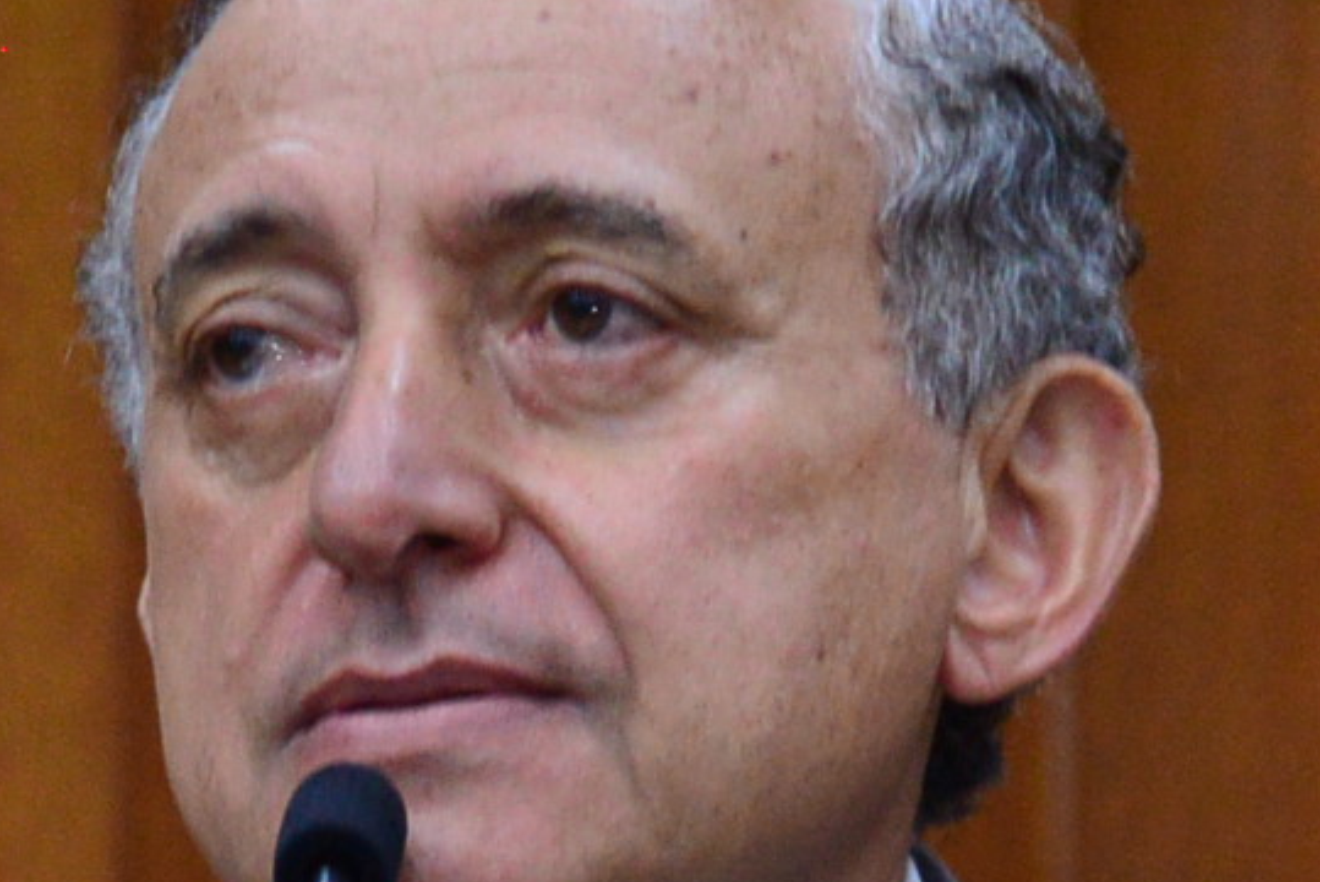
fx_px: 17389
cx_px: 340
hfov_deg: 4.3
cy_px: 1242
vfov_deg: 2.9
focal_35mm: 474
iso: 2500
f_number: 5.6
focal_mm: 85
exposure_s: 1/60
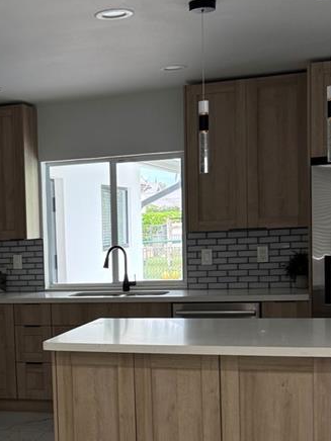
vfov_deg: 29.1
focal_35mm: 66
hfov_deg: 21.4
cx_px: -8
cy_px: 303
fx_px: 841
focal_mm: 6.76
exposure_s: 1/120
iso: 125
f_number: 1.78
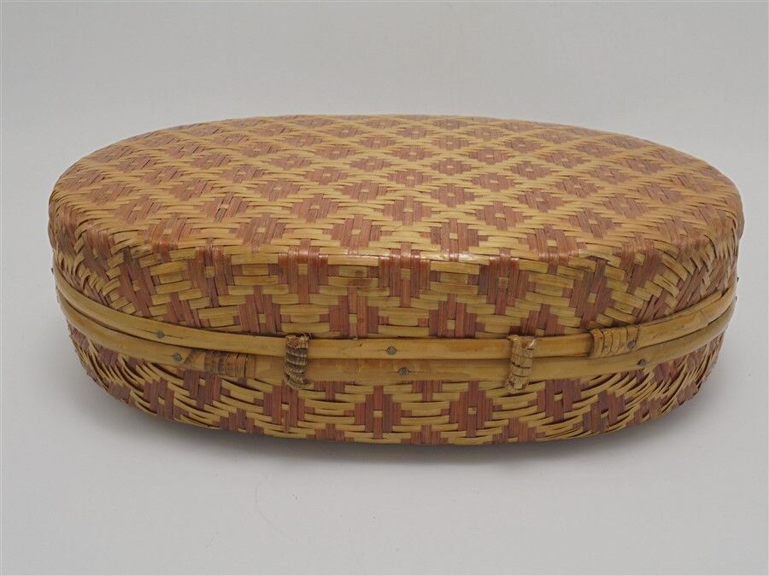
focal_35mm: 38
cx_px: 384
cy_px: 288
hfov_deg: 49.0
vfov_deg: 37.7
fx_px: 844
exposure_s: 1/30
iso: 100
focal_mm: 6.9
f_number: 4.2
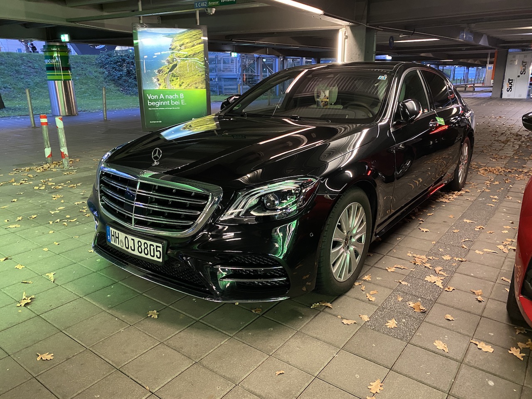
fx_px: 400
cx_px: 266
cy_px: 200
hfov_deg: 67.3
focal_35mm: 26
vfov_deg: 53.1
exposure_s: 1/33
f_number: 1.8
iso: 500
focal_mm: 4.25
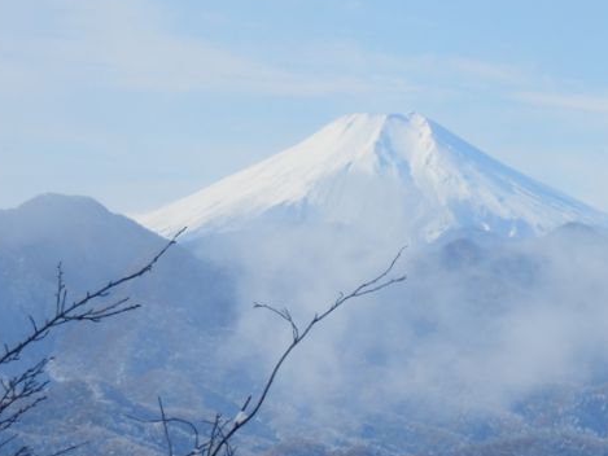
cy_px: 377
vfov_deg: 5.7
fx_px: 4550
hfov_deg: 7.6
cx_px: 355
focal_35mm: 259
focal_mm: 26.9
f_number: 5.9
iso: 80
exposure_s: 1/500
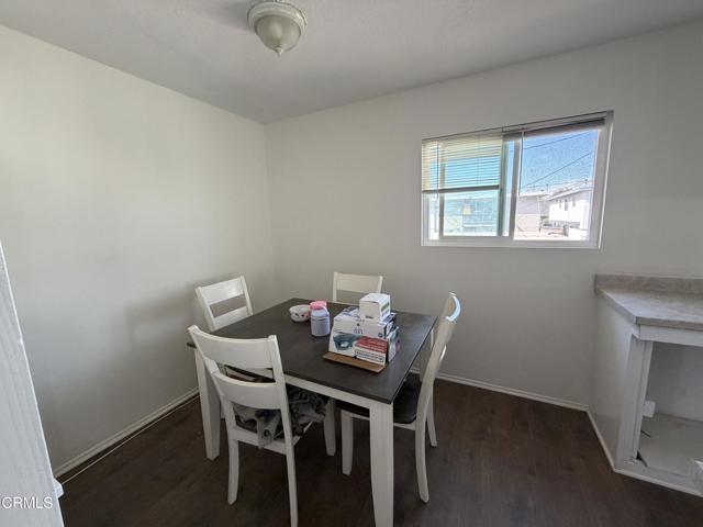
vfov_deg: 85.7
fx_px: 284
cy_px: 264
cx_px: 352
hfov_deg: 102.1
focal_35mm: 14
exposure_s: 1/121
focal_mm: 2.22
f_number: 2.2
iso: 320
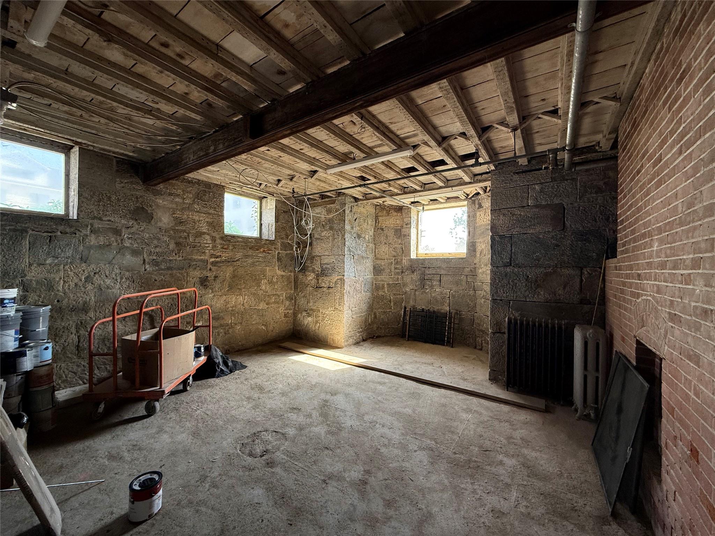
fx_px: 289
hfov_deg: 102.1
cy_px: 268
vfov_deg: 85.7
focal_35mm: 14
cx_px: 358
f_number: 2.2
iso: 125
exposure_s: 1/99
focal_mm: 2.22
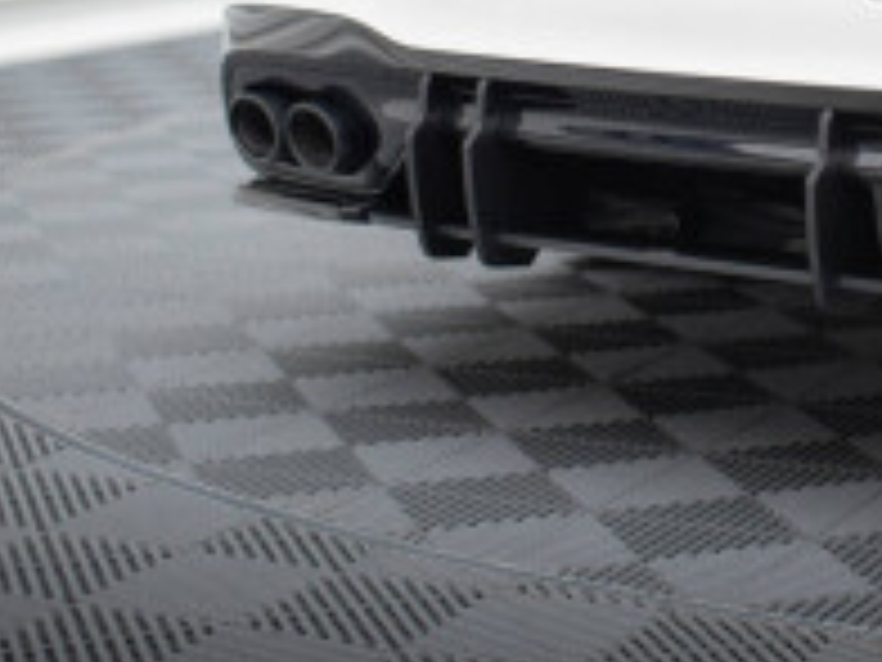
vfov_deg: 13.3
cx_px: 1030
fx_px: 2752
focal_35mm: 108
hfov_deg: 17.4
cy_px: -146
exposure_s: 1/160
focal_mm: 35
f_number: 2.5
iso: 500
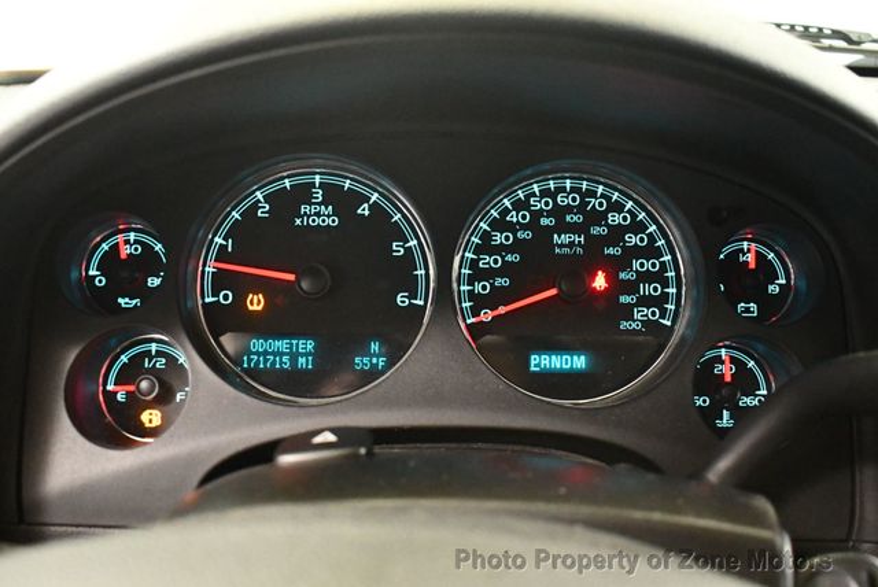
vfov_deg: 36.9
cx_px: 439
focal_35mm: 36
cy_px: 294
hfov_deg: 53.1
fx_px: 879
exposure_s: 1/60
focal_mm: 18
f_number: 3.5
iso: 6400
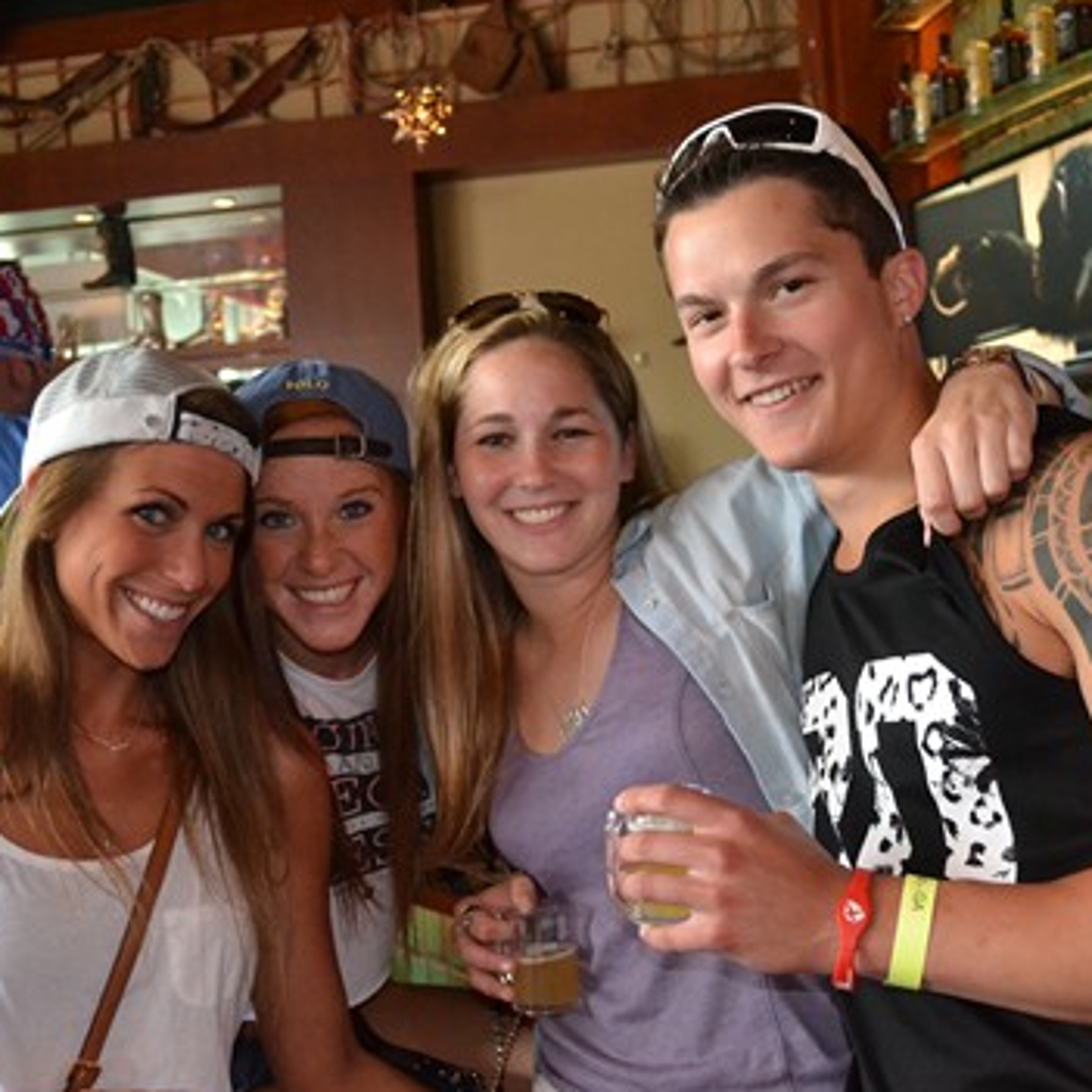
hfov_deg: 38.3
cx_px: 563
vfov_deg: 38.3
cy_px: 549
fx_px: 1570
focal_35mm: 44
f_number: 4
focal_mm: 22
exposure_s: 1/60
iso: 2800
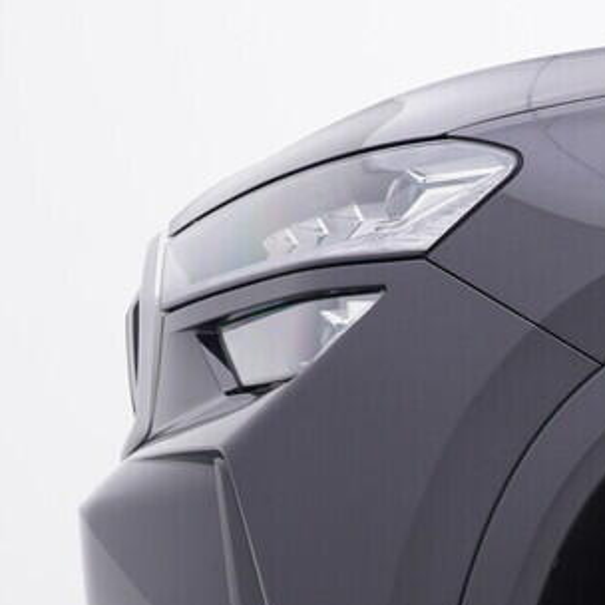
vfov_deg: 16.6
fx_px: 2037
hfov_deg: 15.9
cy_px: 598
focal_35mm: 103
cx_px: 824
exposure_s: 1/60
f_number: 3.5
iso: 125
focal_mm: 24
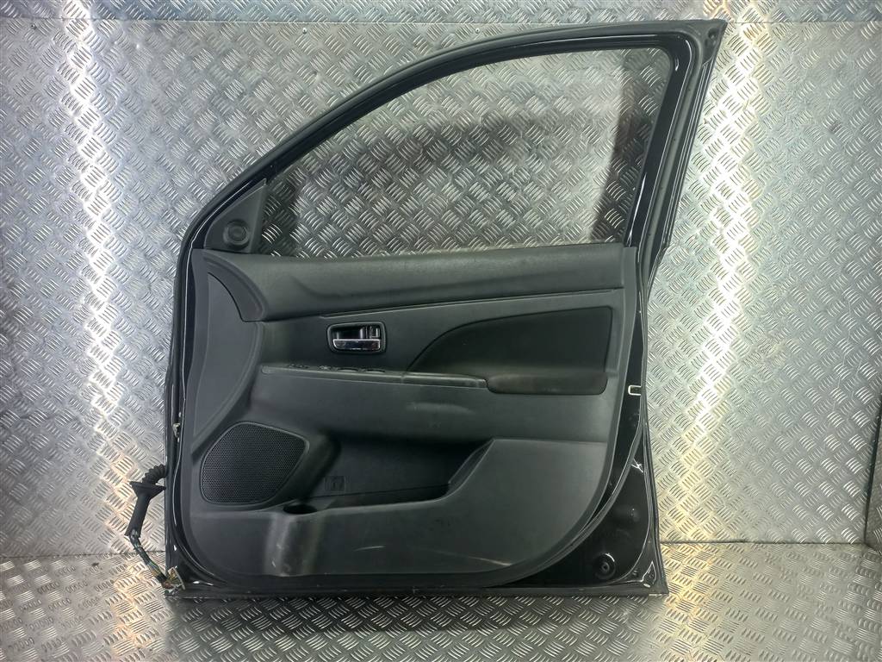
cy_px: 331
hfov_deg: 69.4
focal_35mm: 25
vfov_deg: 54.9
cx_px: 441
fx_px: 637
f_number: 1.8
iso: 80
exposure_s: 1/50
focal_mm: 4.6
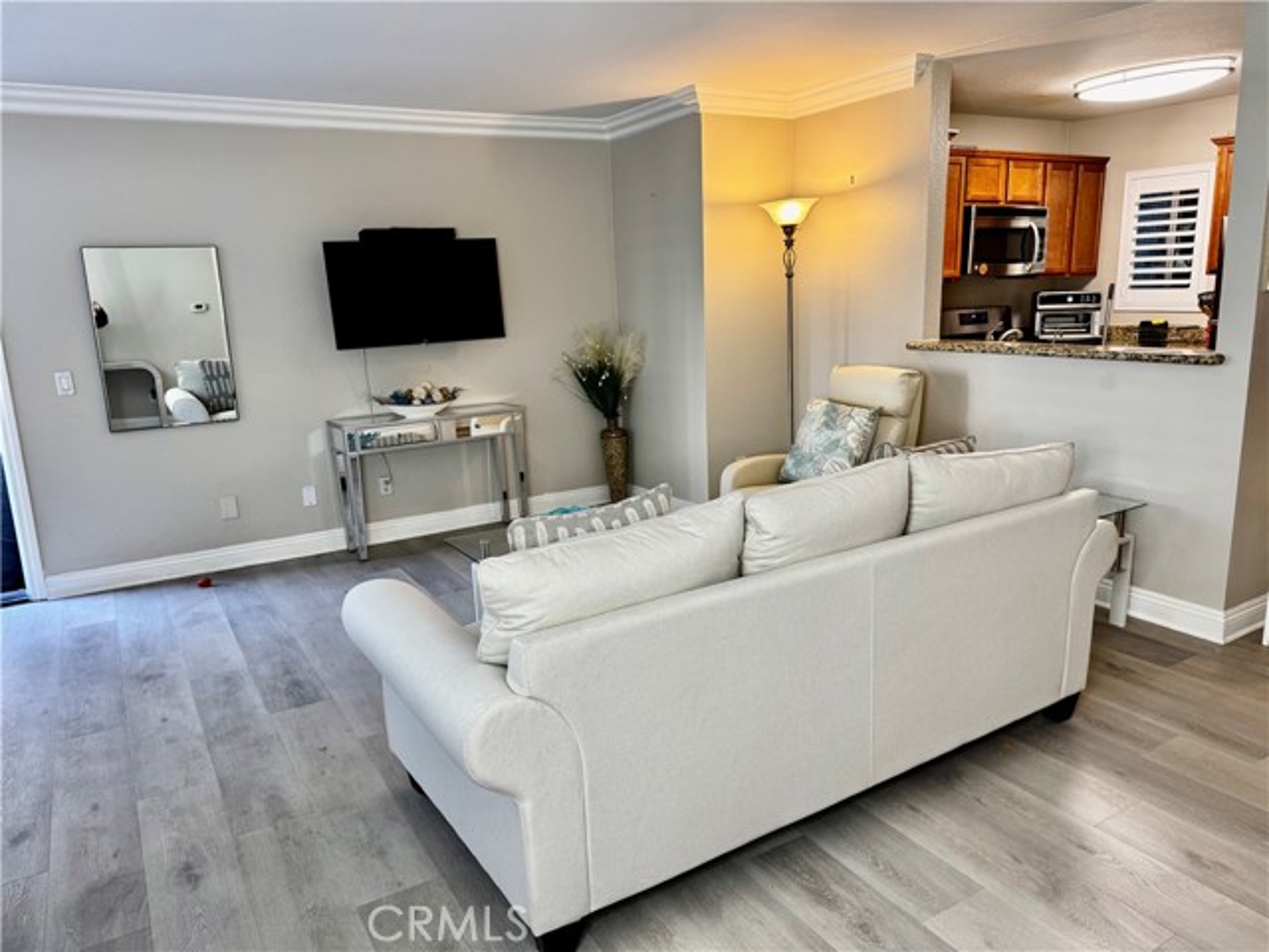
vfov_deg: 56.8
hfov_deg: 71.6
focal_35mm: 24
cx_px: 634
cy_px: 476
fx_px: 880
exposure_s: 1/60
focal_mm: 6.76
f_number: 1.78
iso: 125
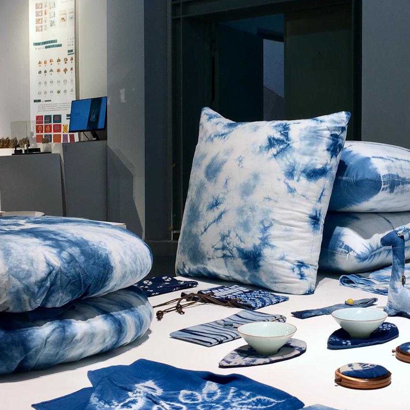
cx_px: 289
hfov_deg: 29.7
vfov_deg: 30.0
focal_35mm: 57
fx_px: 764
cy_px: 167
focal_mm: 4.15
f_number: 2.2
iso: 25
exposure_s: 1/50
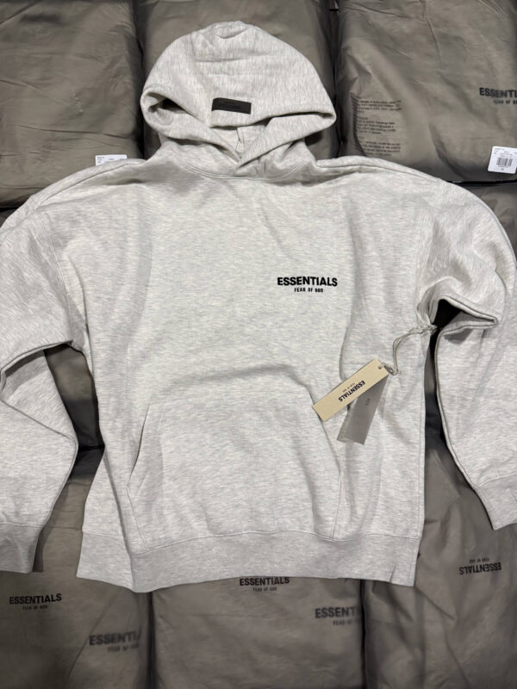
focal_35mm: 24
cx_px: 258
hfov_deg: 56.8
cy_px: 344
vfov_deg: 71.6
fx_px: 478
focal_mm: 6.76
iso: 500
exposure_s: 1/60
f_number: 1.78
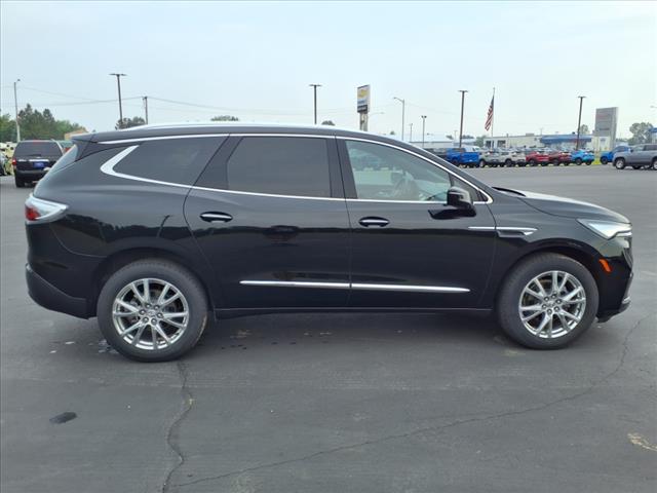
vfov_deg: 51.4
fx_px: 512
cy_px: 246
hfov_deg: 65.3
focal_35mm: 27
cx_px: 328
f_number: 1.9
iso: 40
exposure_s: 1/1111
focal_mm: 3.58
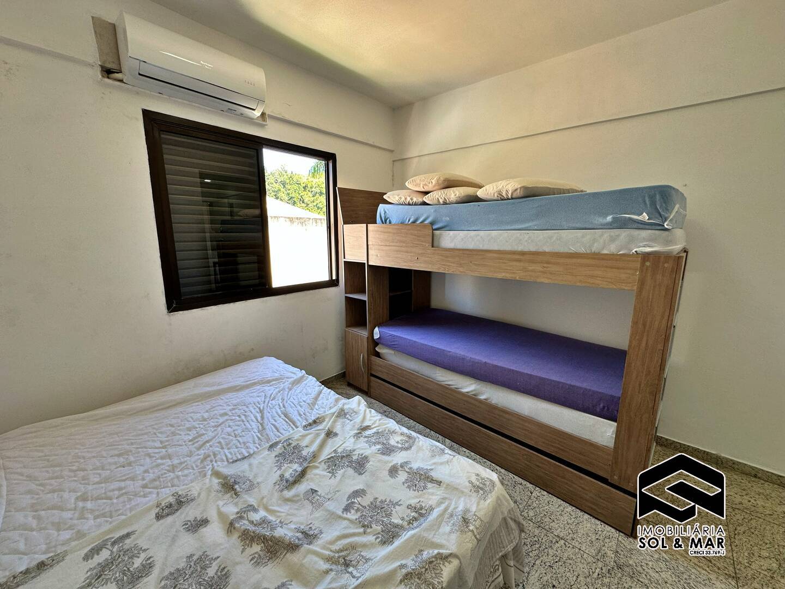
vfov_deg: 85.7
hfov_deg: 102.1
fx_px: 317
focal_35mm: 14
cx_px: 392
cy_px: 294
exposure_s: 1/120
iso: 100
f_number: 2.2
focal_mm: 2.22
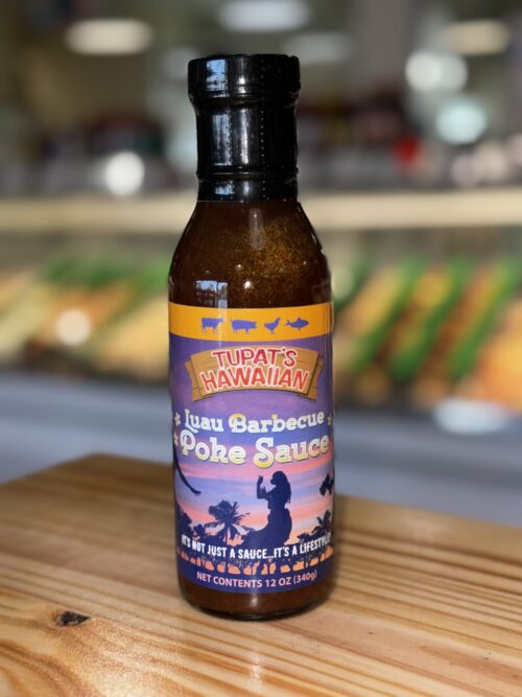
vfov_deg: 39.7
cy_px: 348
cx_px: 261
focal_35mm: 48
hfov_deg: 30.3
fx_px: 965
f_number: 1.78
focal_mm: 6.76
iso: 50
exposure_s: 1/117
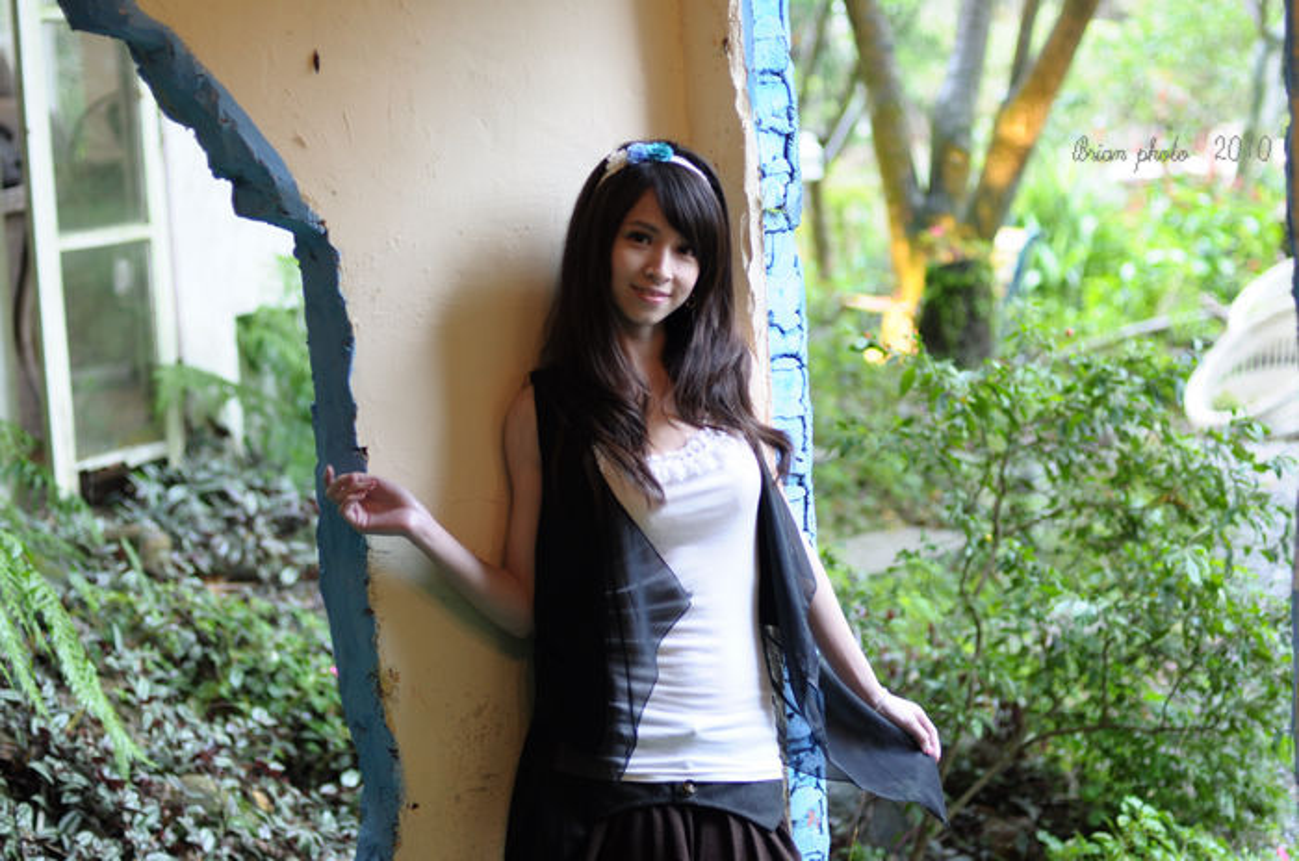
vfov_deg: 18.1
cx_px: 650
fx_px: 2701
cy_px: 430
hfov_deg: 27.0
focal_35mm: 75
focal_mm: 50
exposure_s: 1/80
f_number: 2
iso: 500
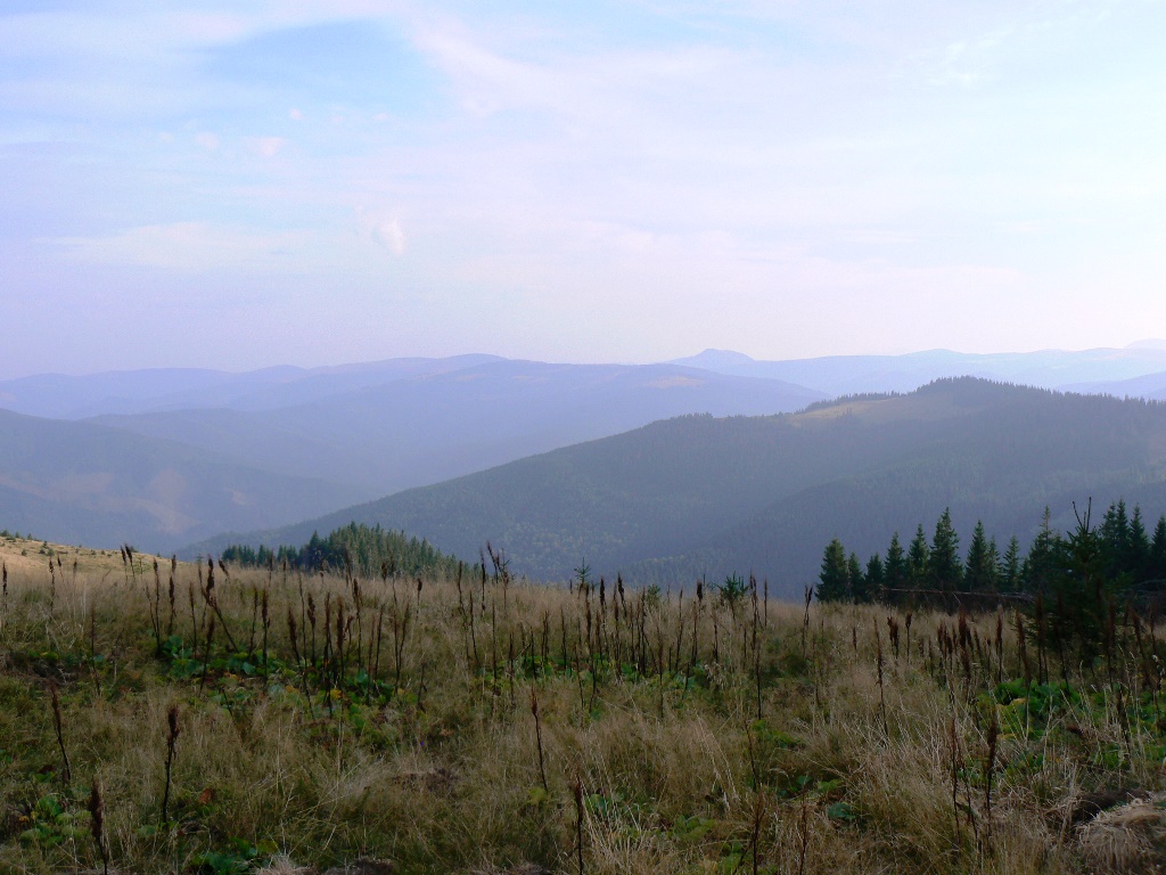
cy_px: 438
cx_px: 583
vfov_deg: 39.7
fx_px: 1213
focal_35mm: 36
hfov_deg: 51.4
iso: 80
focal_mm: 6
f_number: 5.6
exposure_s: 1/320
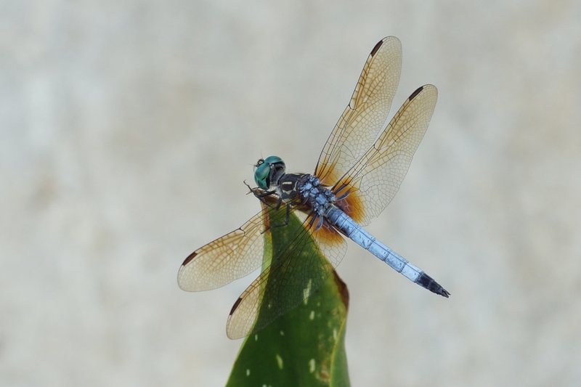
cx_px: 290
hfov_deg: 27.0
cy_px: 194
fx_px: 1210
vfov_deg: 18.2
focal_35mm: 75
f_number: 5.6
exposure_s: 1/160
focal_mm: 50
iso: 100
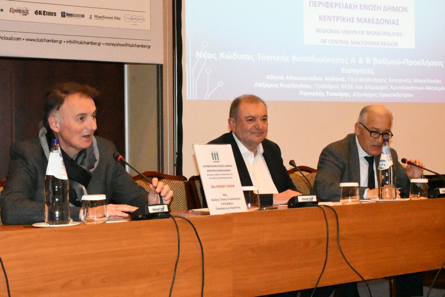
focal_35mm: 63
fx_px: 779
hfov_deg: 31.9
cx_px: 222
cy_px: 148
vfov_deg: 21.6
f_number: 18
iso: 51200
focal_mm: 42
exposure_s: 1/250
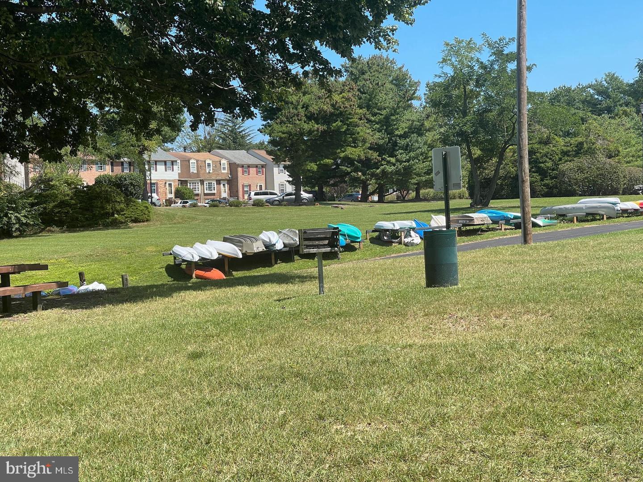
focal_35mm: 64
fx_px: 1189
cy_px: 241
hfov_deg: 30.3
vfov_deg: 22.9
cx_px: 322
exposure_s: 1/690
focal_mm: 7.5
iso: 20
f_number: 2.2
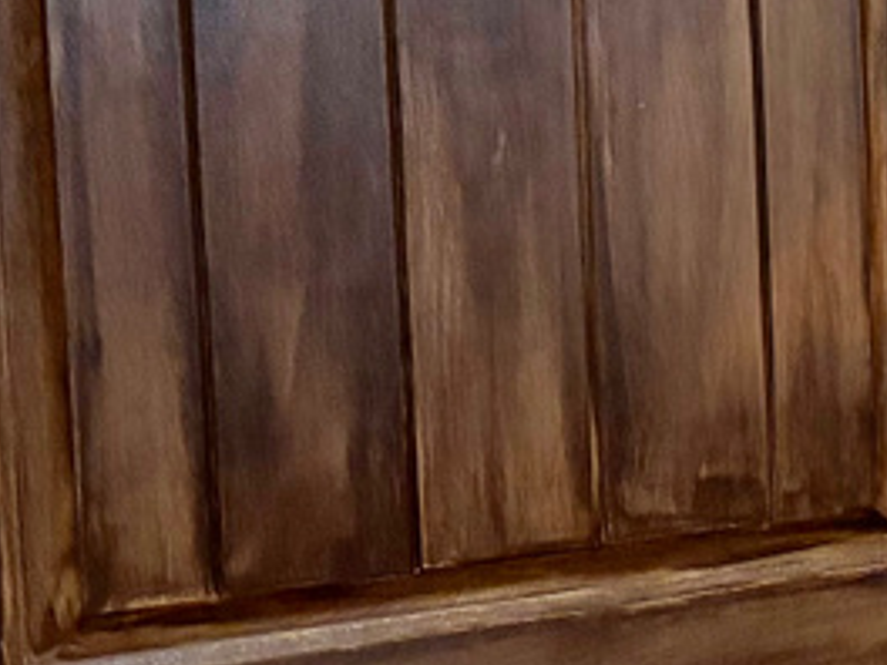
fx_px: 2588
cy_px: 181
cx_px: 1398
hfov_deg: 17.2
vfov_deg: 14.6
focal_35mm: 101
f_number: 1.6
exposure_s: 1/40
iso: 500
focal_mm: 5.96
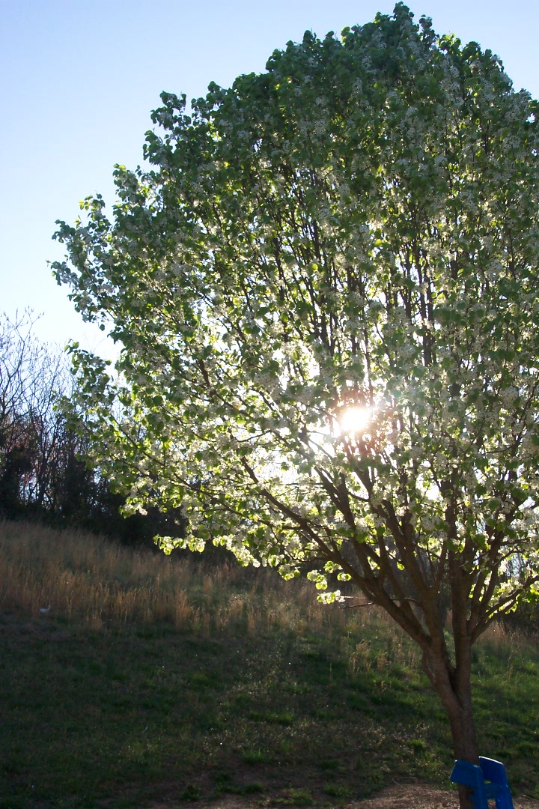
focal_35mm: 38
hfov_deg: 35.1
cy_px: 404
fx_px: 853
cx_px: 270
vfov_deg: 50.7
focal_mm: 8
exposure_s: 1/350
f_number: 4.8
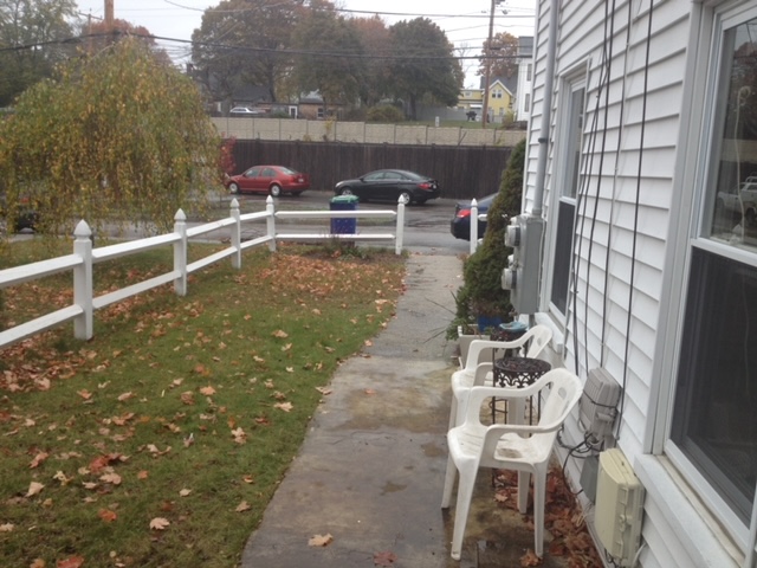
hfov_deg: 52.6
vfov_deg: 40.7
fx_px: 765
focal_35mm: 35
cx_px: 378
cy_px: 284
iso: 50
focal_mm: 4.28
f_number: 2.4
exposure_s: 1/130
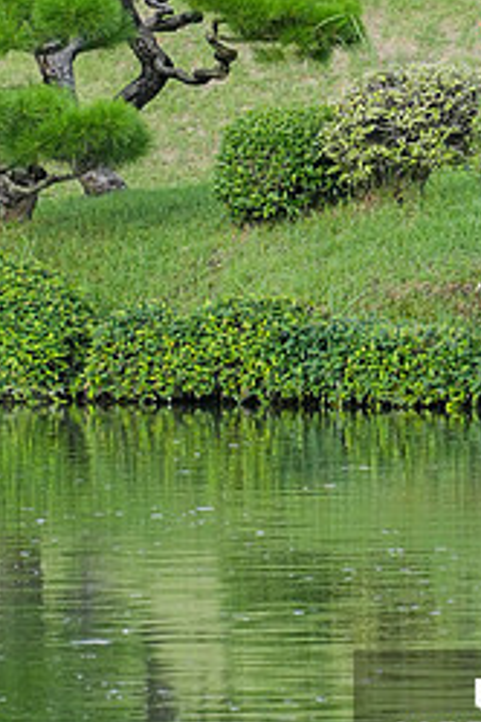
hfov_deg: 1.4
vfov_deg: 2.1
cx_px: 227
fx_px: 19319
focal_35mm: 964
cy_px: 200
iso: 400
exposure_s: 1/400
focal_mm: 200
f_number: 5.6
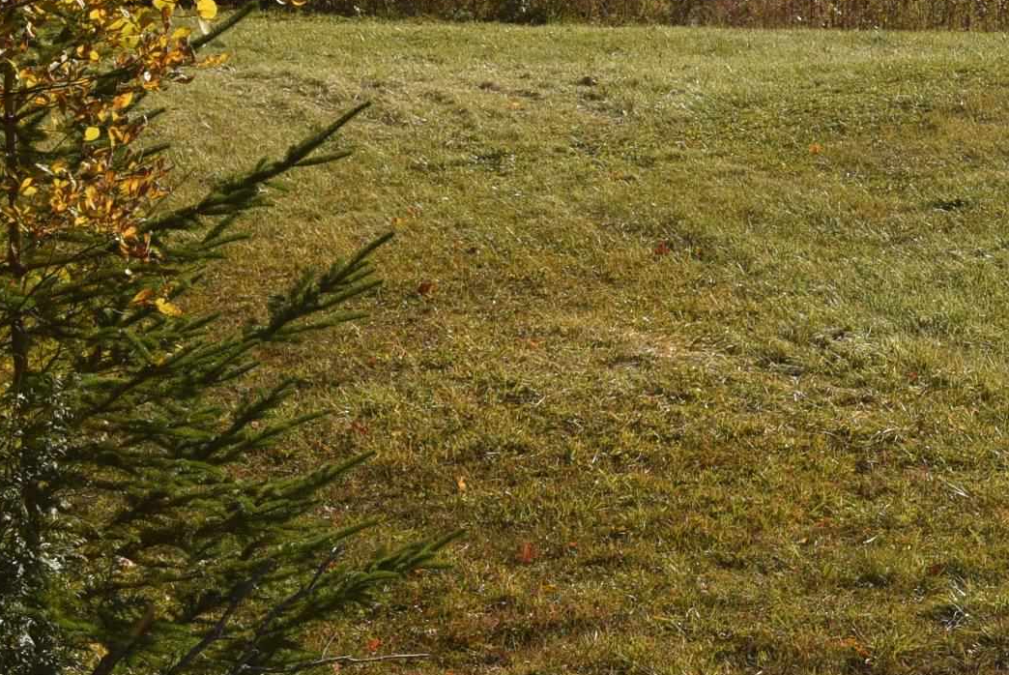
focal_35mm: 150
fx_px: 4220
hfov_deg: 13.1
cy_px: -285
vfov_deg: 8.9
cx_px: 1389
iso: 100
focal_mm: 35
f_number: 13
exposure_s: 1/200
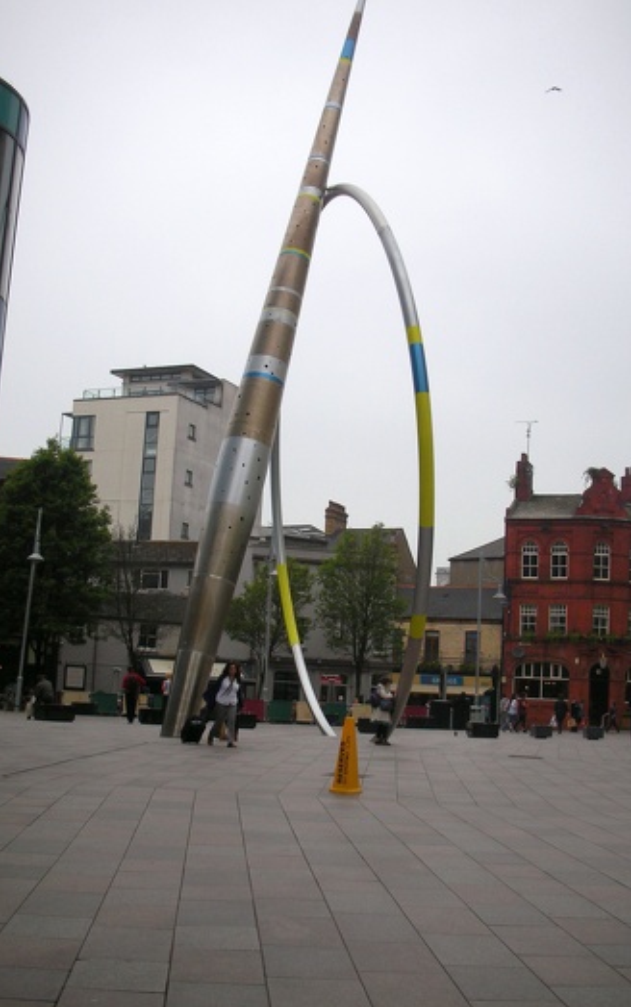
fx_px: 1154
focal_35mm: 42
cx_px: 320
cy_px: 502
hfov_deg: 30.6
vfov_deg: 47.2
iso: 50
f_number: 2.8
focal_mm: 5.8
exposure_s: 1/402
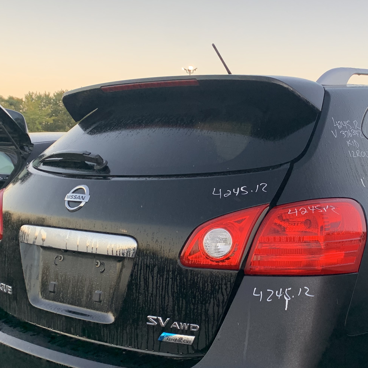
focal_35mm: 47
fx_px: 565
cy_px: 221
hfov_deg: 35.4
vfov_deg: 35.9
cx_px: 270
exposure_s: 1/122
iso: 40
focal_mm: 4.25
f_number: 1.8
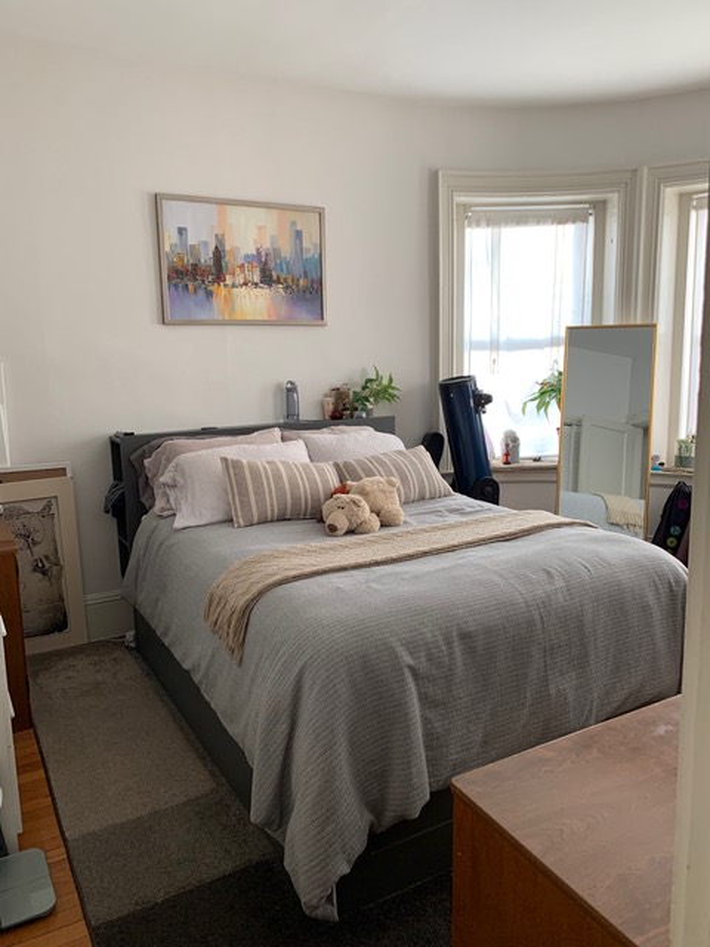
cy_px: 474
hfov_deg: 53.1
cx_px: 355
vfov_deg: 67.3
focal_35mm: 26
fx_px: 711
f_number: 1.8
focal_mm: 4.25
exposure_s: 1/120
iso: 100
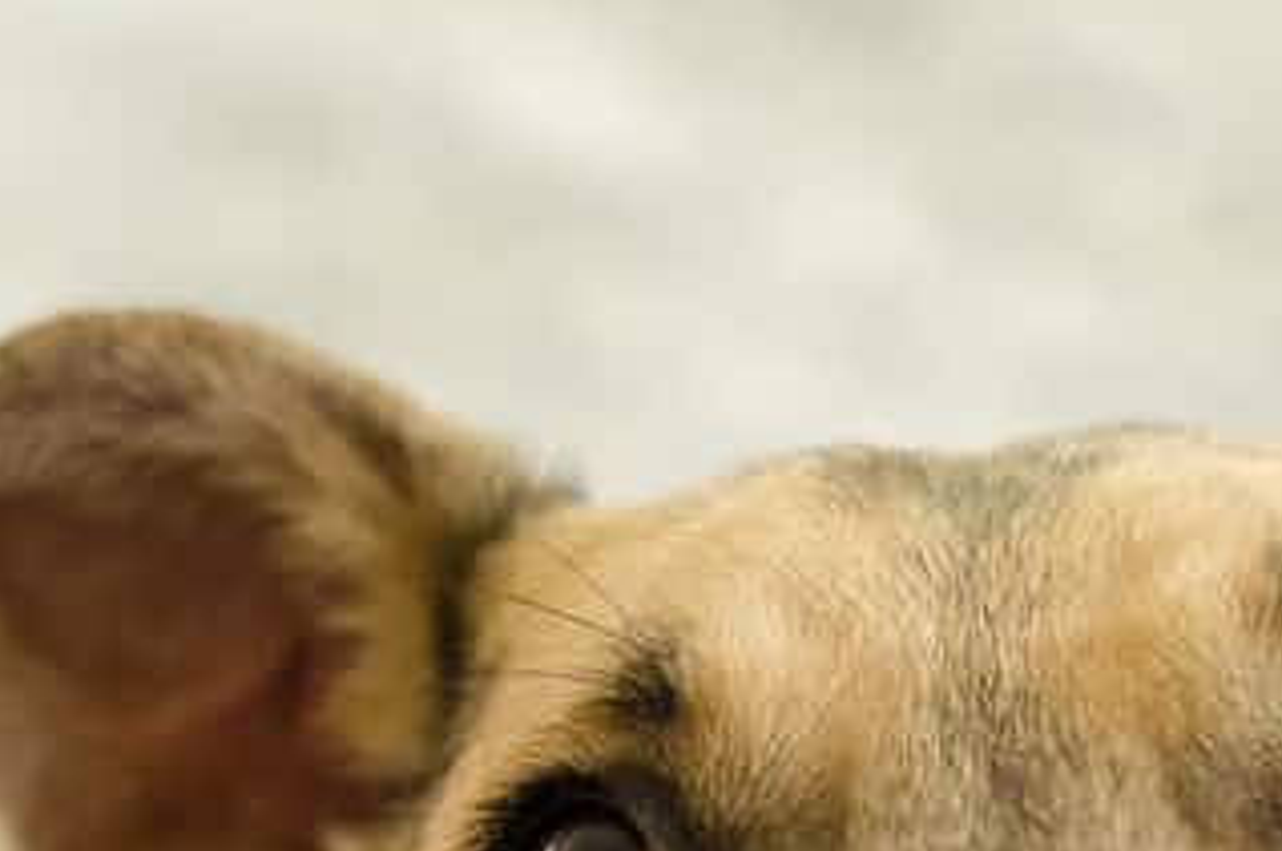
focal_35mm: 113
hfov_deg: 18.1
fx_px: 4018
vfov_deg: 11.6
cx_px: 845
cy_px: 1295
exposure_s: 1/640
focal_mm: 24
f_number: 2.5
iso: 900
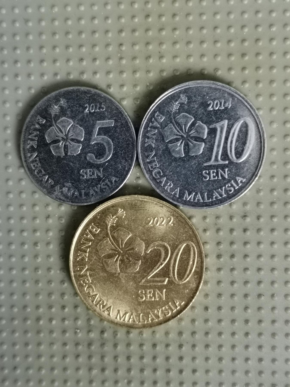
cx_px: 145
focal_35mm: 52
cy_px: 194
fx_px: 581
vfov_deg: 36.8
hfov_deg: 28.0
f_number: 1.8
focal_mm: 4.75
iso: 320
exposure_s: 1/30
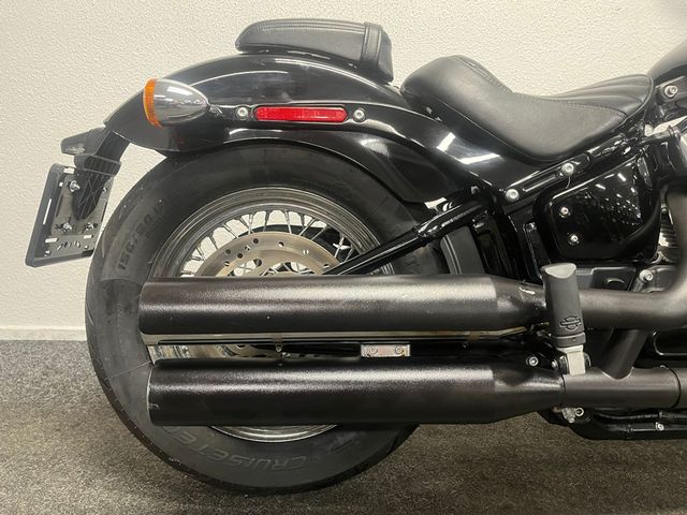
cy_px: 258
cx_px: 344
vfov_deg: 53.1
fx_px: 516
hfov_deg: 67.3
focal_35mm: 26
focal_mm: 5.1
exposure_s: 1/50
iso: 400
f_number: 1.6
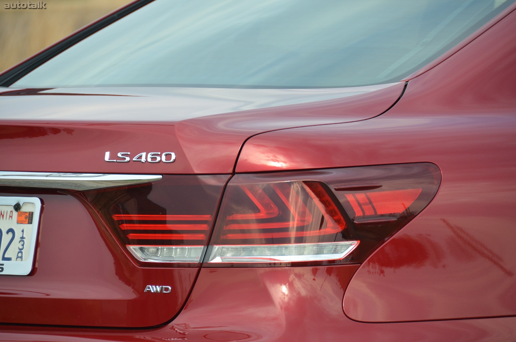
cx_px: 258
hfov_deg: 6.9
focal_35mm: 300
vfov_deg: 4.6
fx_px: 4291
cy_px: 171
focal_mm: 200
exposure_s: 1/1000
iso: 800
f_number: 5.6
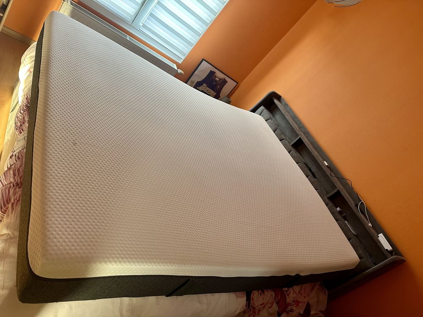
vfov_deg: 56.8
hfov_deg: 71.6
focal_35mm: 24
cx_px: 212
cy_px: 158
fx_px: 293
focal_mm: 6.86
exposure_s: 1/50
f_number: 1.78
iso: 320
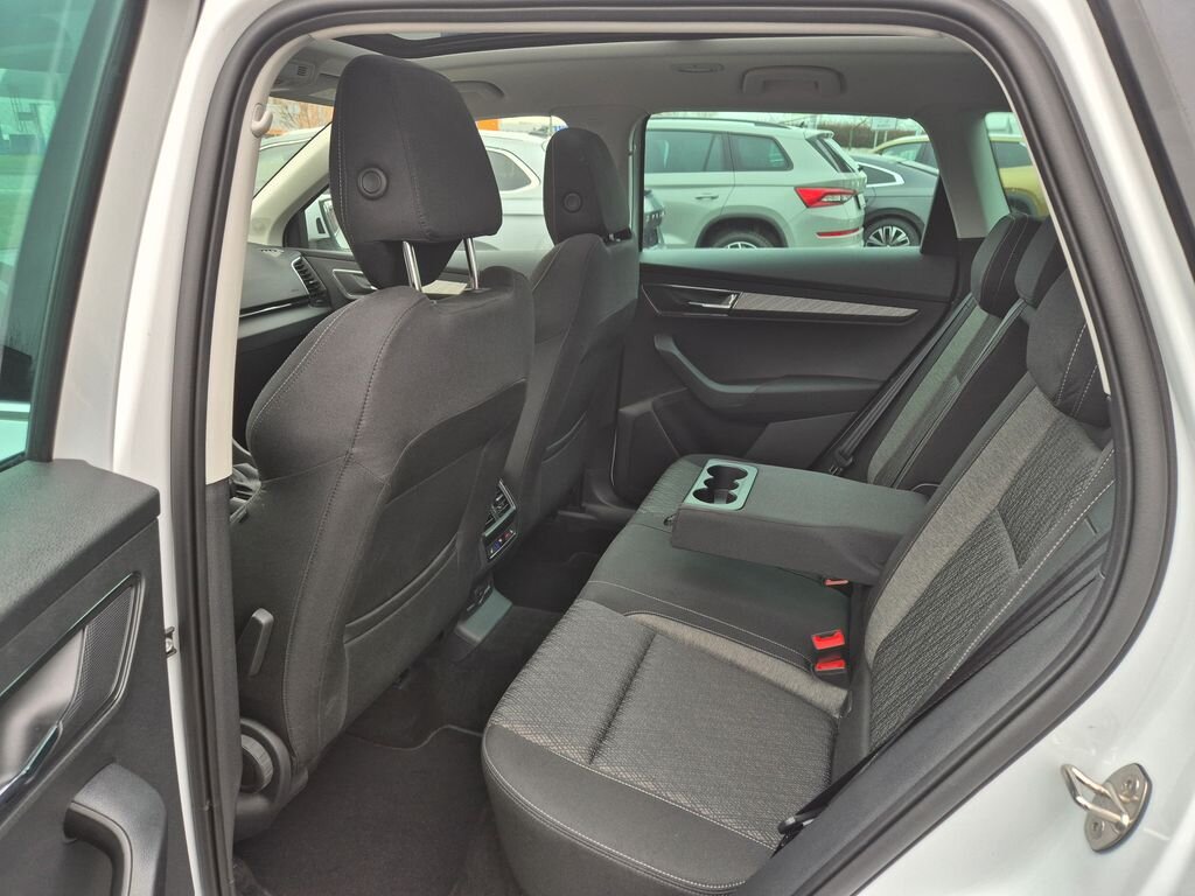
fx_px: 794
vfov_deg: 58.9
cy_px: 448
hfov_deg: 73.9
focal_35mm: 23
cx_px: 598
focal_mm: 5.4
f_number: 1.8
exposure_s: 1/180
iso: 80
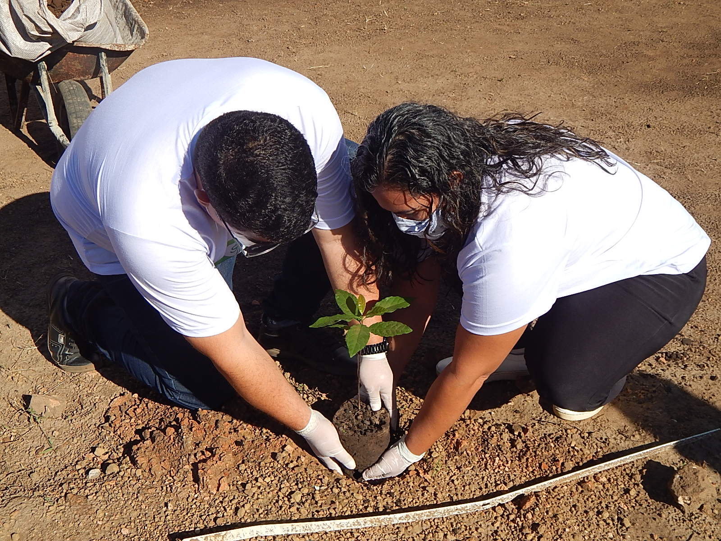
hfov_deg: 43.9
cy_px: 270
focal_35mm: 43
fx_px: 896
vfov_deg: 33.6
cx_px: 360
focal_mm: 7.7
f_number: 7.1
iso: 125
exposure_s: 1/500
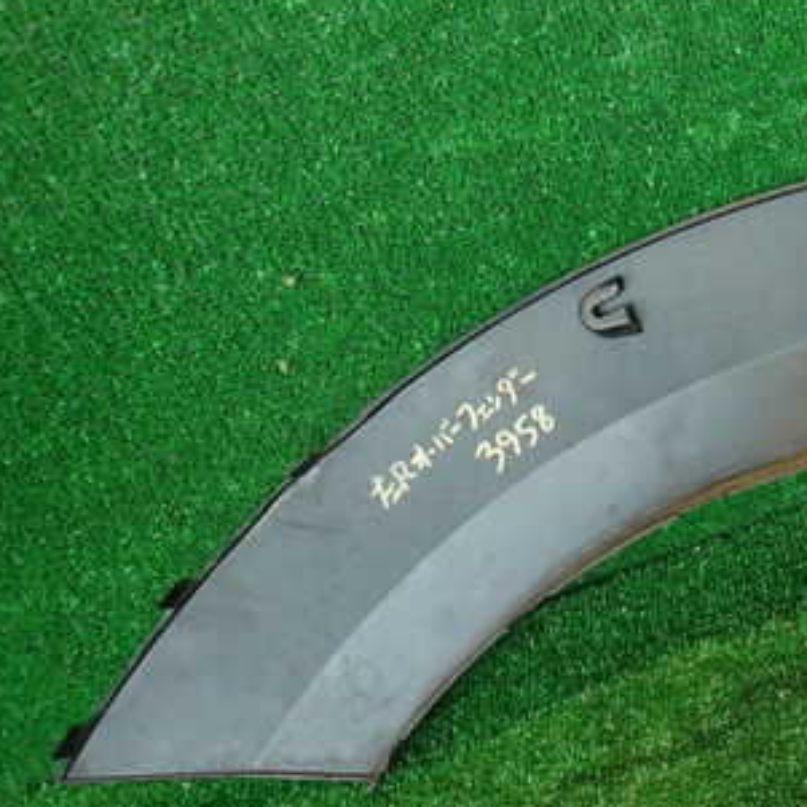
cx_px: 786
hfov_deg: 35.2
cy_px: 421
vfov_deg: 38.3
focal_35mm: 44
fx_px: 1161
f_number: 2
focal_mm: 4.5
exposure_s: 1/60
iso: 200
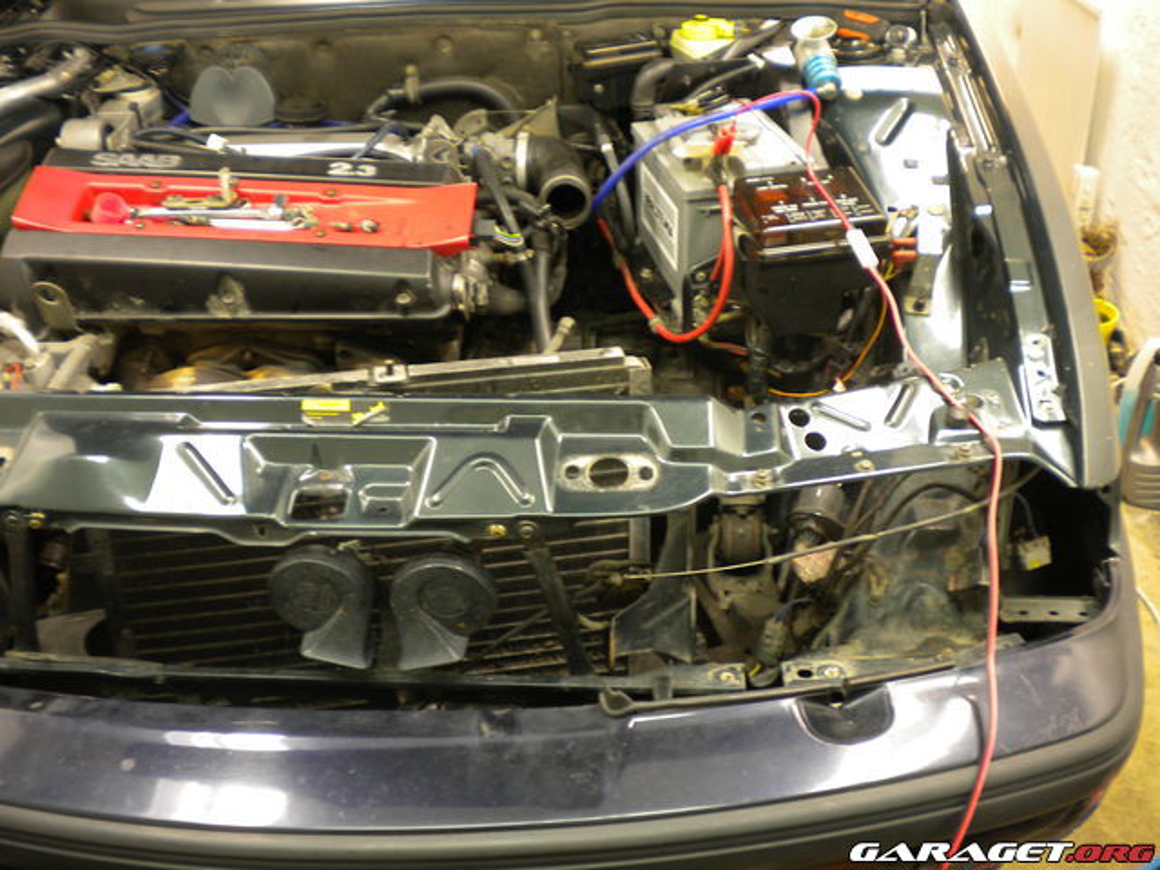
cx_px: 580
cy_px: 435
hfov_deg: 52.6
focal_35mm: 35
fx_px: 1173
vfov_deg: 40.7
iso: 80
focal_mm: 6.3
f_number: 3.1
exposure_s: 1/7.2
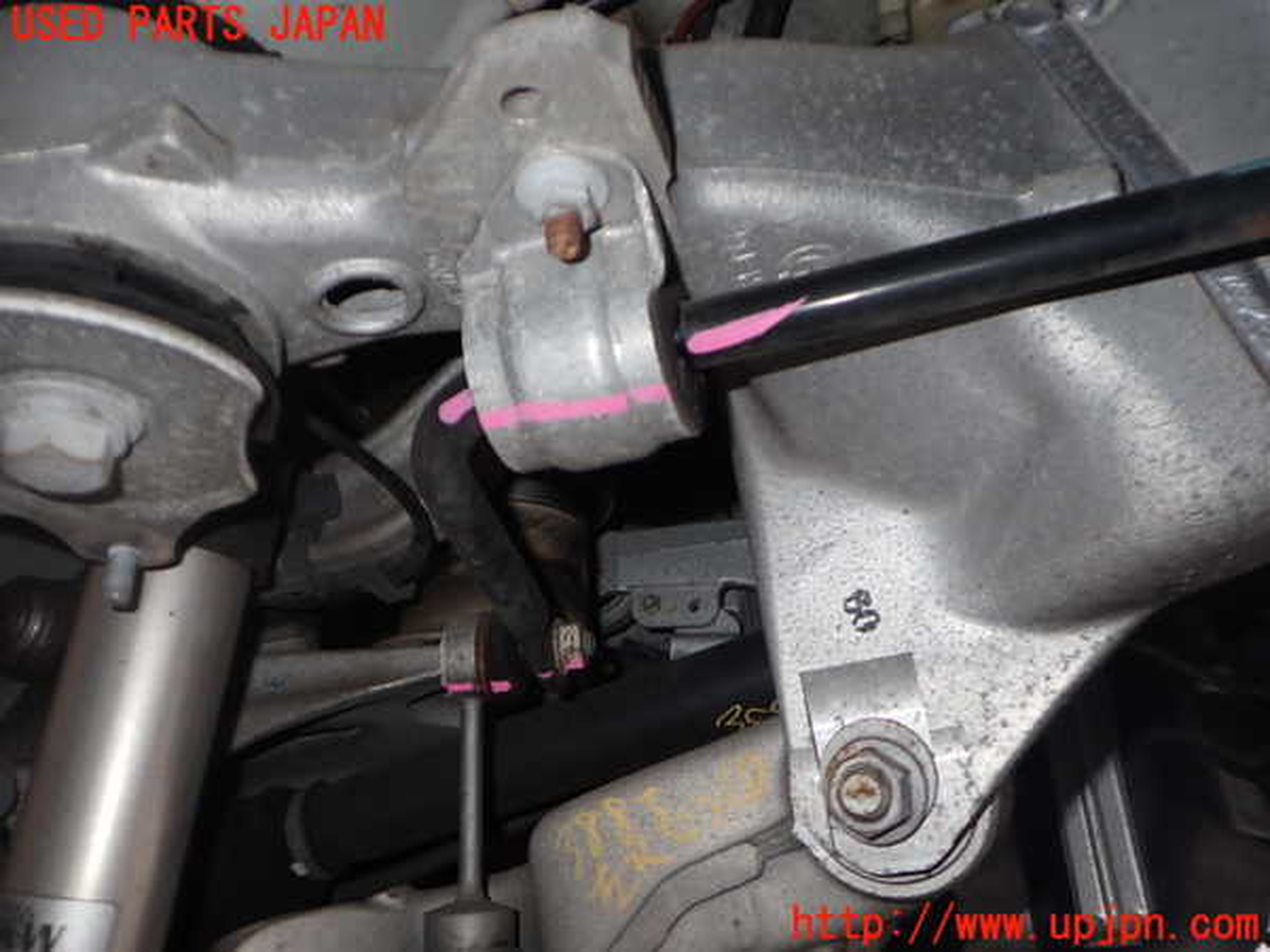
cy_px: 476
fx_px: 1101
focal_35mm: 30
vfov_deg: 46.8
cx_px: 635
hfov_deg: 60.0
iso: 200
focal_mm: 5.4
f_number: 6.3
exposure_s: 1/30
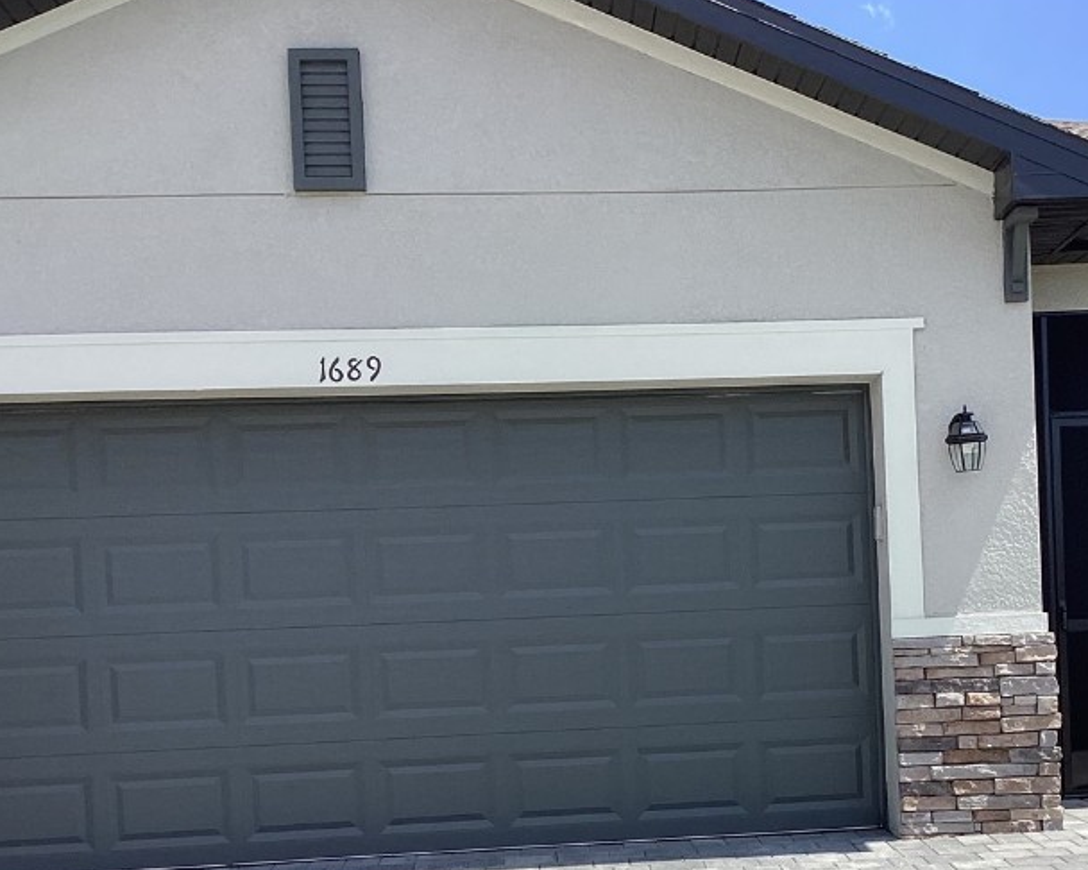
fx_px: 1642
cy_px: 662
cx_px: 709
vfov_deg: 29.2
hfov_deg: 36.4
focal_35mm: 51
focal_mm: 3.3
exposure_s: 1/1235
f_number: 2.4
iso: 25
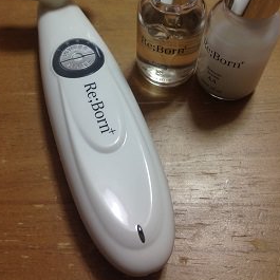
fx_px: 403
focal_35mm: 44
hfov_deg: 38.3
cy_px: 77
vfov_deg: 37.6
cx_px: 131
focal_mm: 4.12
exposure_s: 1/24
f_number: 2.4
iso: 50
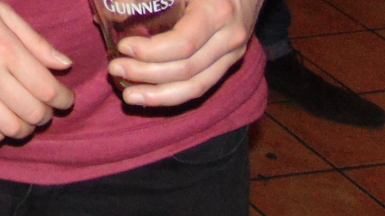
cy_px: -427
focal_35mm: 133
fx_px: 1358
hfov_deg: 13.8
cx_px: -372
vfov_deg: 7.9
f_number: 3
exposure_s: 1/30
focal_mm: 4.5
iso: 200
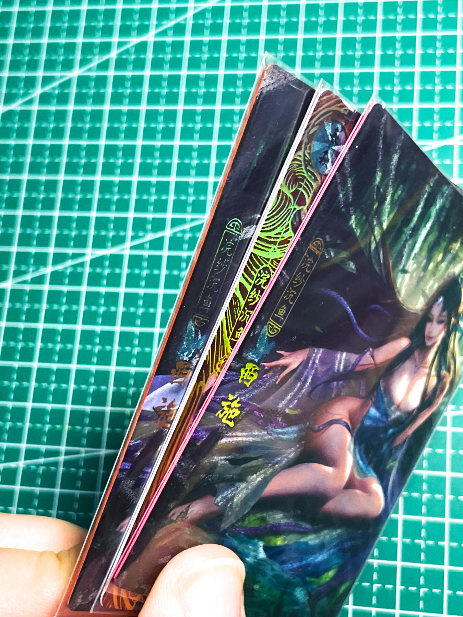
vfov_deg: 36.8
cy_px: 308
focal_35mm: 52
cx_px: 232
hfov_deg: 28.0
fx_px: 927
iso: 197
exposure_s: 1/49
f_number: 1.6
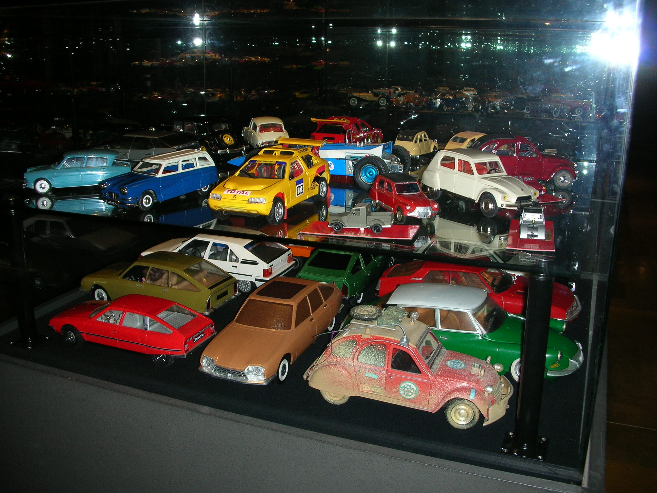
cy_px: 246
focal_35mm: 35
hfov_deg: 52.6
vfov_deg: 40.7
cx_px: 328
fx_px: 664
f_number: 3
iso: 73
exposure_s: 1/60.1
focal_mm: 5.8
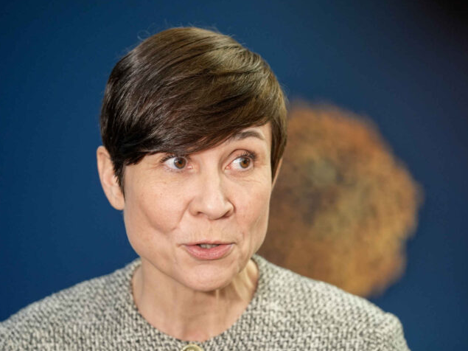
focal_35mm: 194
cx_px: 260
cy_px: 175
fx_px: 2622
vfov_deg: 7.7
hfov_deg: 10.2
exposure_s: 1/125
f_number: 3.5
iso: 2000
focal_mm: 178
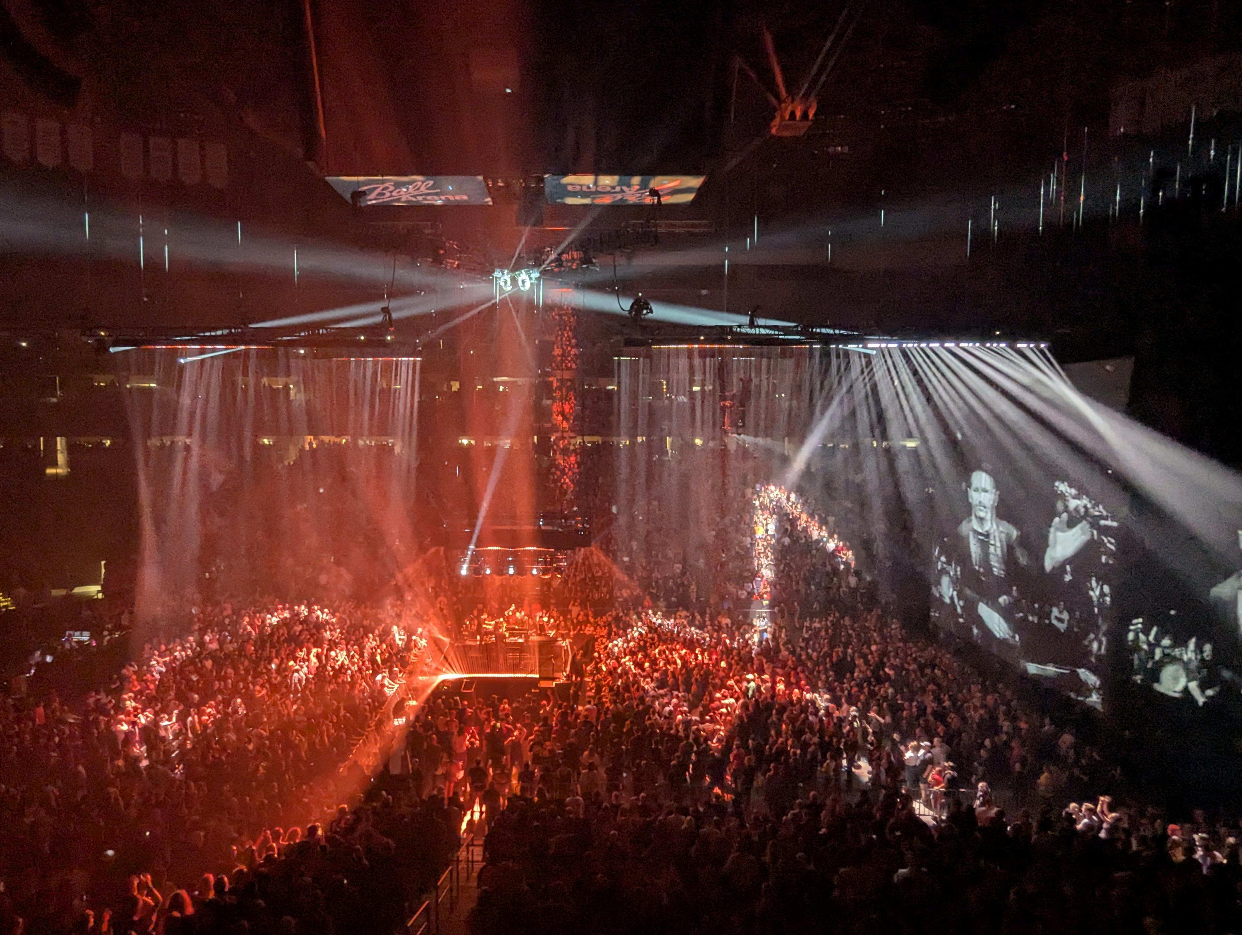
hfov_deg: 78.6
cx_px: 549
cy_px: 481
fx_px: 755
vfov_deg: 63.6
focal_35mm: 21
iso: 288
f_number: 2.2
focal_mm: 2.35
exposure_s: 1/23.8
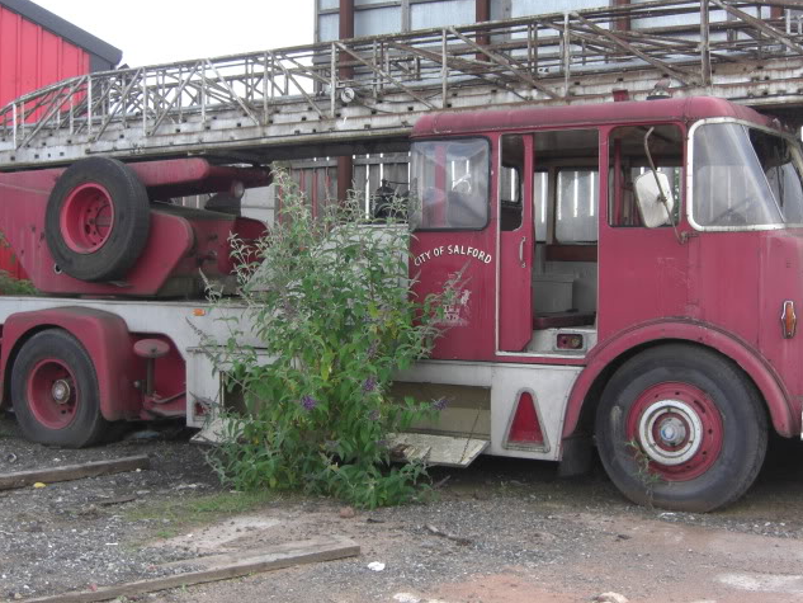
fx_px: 1114
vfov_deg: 30.3
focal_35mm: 48
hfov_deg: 39.6
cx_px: 401
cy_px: 293
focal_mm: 7.9
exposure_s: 1/250
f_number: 2.8
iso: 80
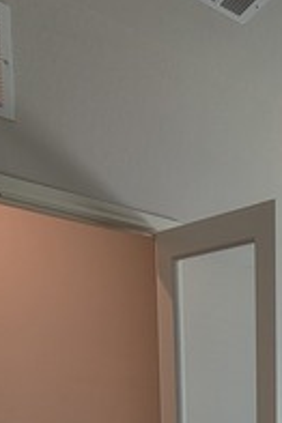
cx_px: 435
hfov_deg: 23.6
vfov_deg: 35.1
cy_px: 509
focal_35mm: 44
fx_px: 518
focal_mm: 2.2
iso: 64
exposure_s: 1/60
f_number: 2.2
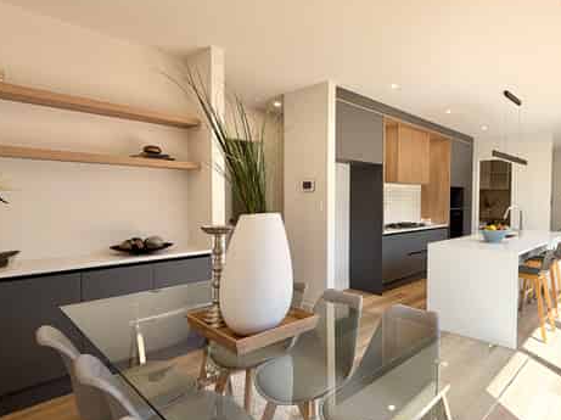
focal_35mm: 20
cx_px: 393
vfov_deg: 65.7
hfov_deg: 77.9
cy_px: 189
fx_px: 324
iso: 50
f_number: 2.2
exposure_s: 1/264
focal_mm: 2.22
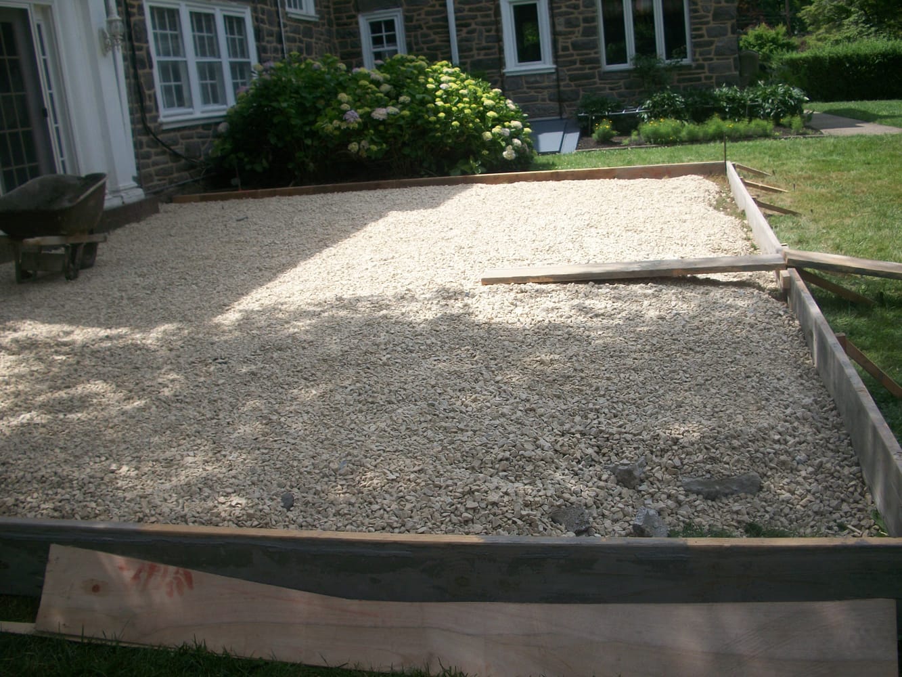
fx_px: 912
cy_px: 338
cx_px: 451
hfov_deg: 52.6
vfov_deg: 40.7
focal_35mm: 35
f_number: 3.1
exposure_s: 1/800
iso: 80
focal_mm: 6.3
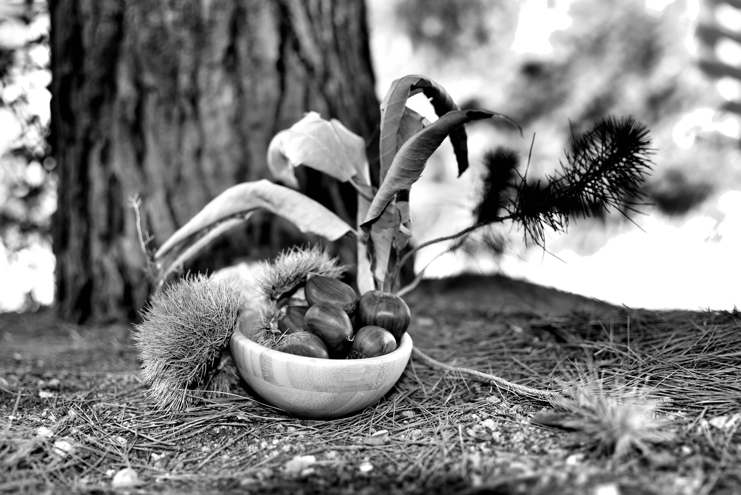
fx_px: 824
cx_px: 370
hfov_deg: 48.4
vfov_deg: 33.4
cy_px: 248
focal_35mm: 40
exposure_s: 1/200
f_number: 2.8
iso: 200
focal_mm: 40
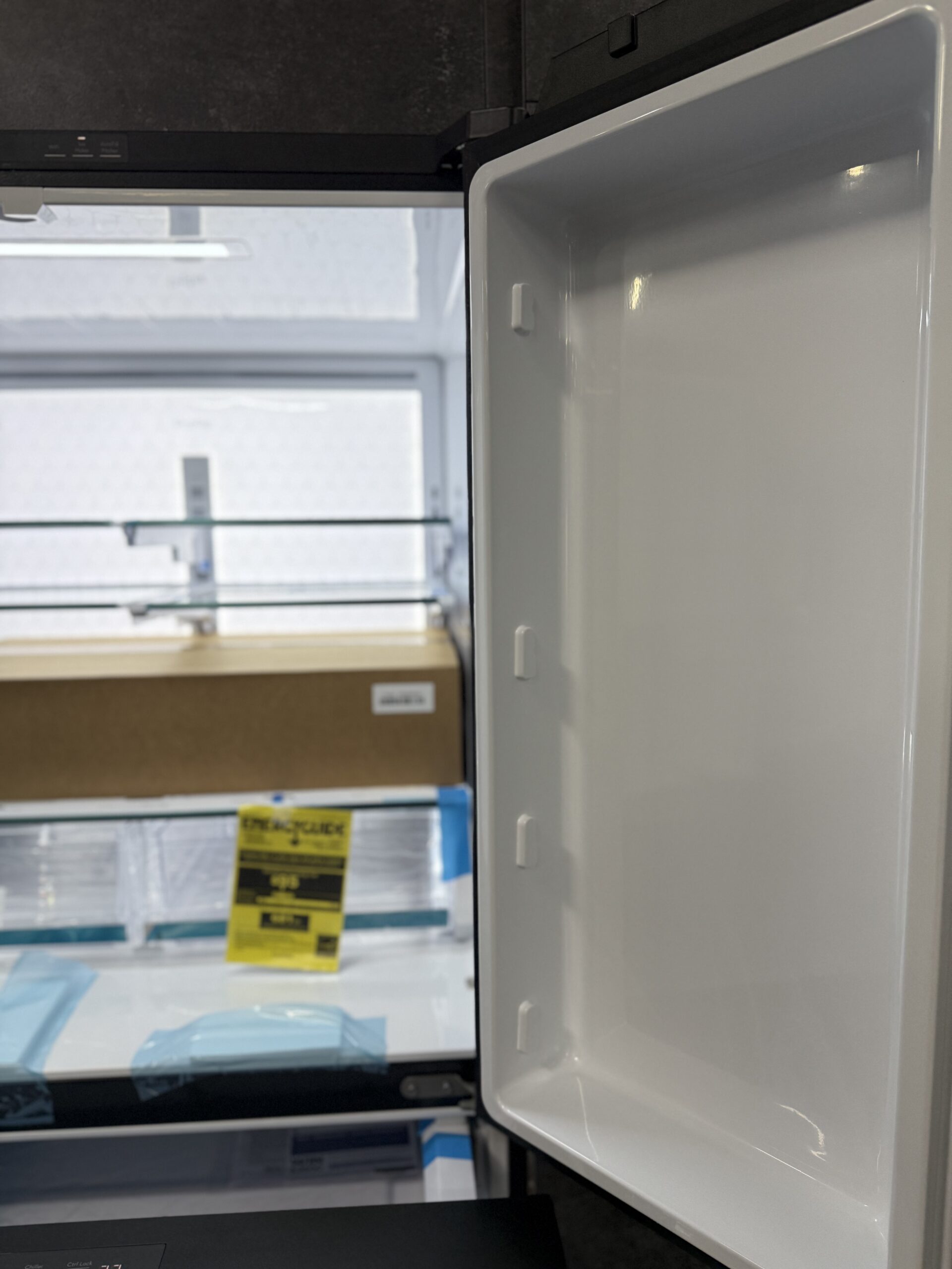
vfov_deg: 71.6
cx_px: 476
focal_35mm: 24
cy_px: 634
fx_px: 880
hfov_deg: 56.8
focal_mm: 6.76
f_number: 1.78
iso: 200
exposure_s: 1/167
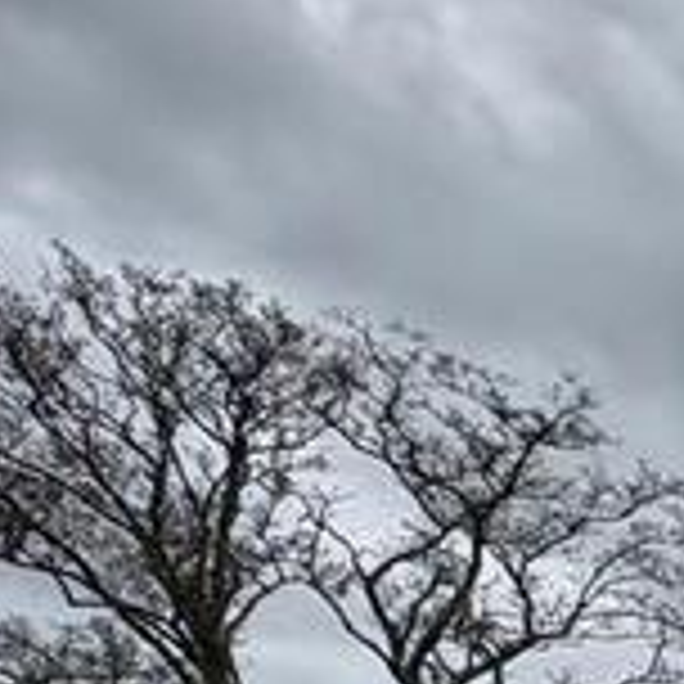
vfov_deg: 18.7
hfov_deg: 12.5
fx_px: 1632
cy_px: 1206
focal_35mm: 73
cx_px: 1922
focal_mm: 2.22
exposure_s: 1/1976
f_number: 2.2
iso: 40
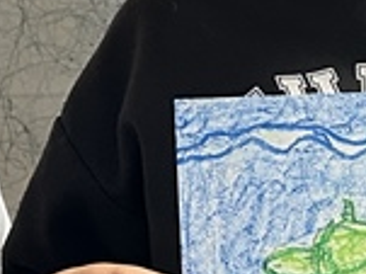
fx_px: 1722
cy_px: 296
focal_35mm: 163
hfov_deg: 11.9
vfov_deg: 9.0
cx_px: 431
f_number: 1.78
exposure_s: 1/60
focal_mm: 6.86
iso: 500
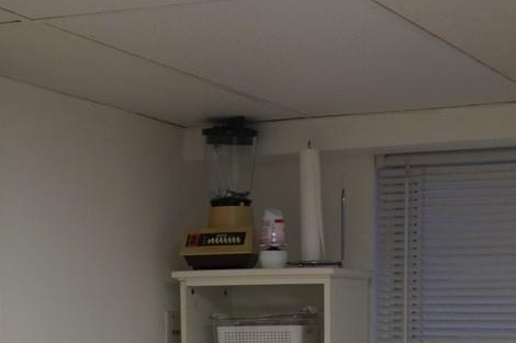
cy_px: 549
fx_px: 1318
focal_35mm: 92
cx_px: 259
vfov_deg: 13.8
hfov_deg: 22.1
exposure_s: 1/160
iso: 500
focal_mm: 16
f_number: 4
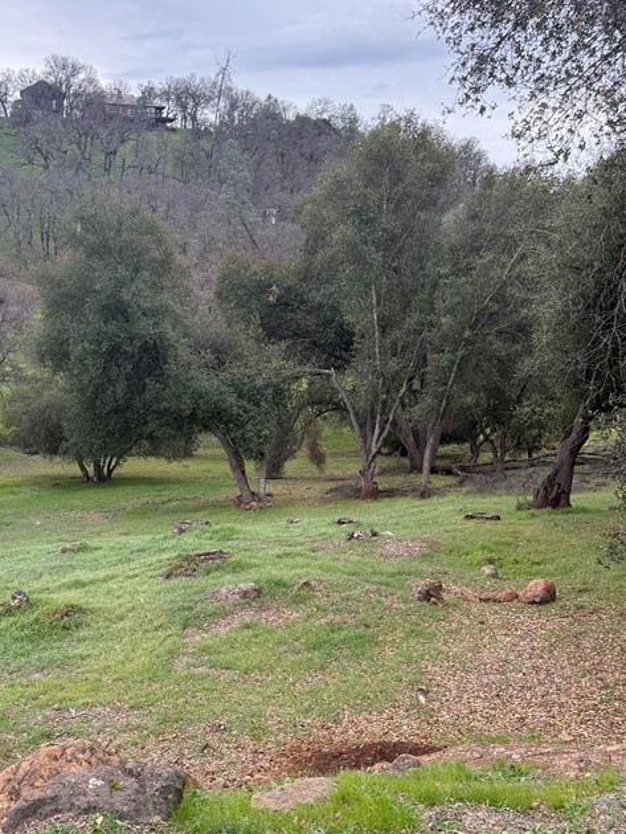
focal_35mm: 39
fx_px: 940
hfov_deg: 36.5
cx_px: 221
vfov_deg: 47.2
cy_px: 541
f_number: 1.78
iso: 100
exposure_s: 1/321
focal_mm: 6.76
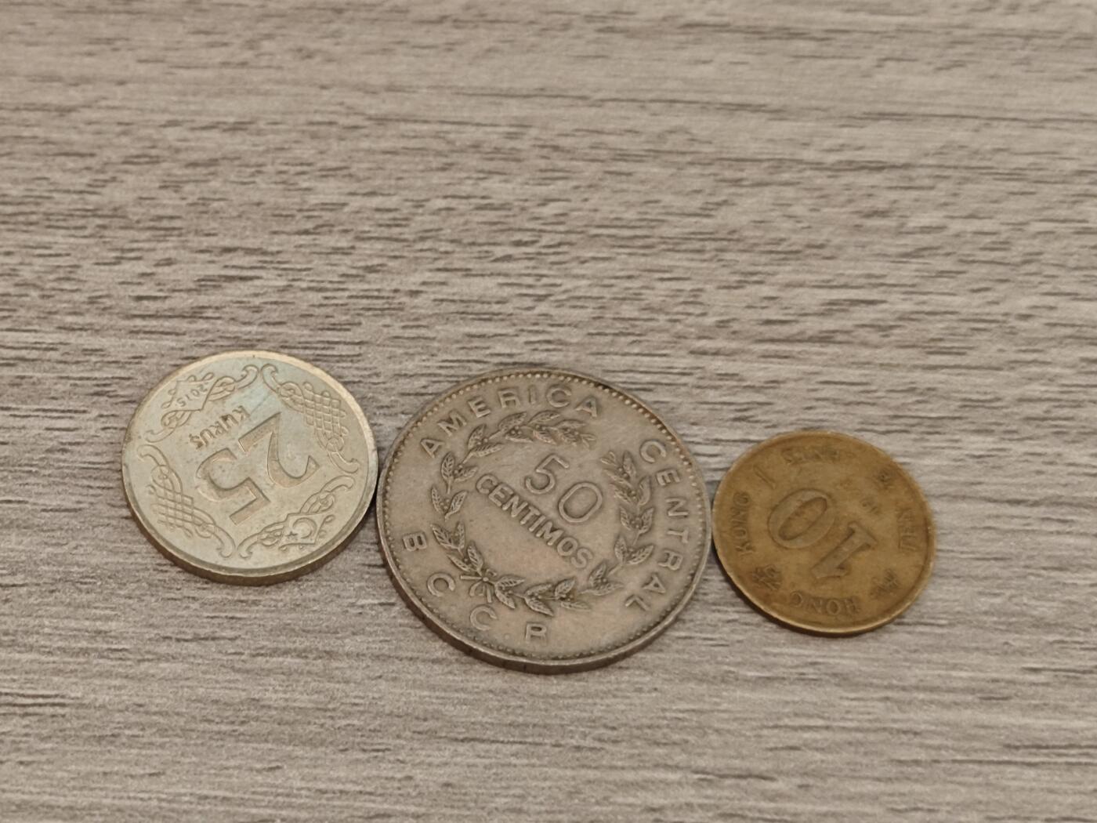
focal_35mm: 75
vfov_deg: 19.6
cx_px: 548
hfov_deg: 26.0
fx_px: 2377
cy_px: 412
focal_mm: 8.7
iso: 640
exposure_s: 1/35.9
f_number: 1.9
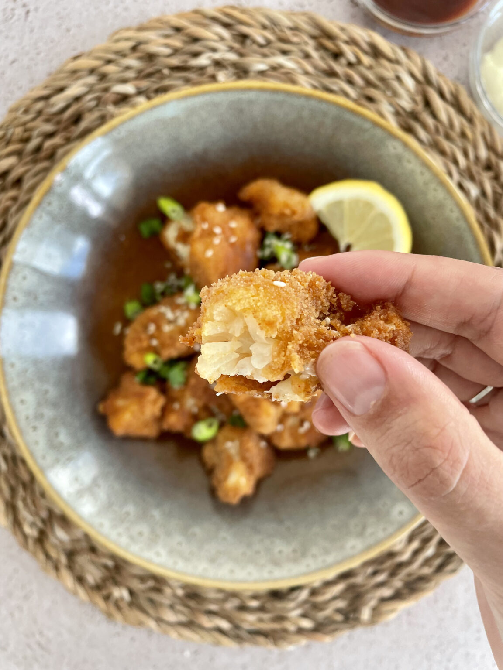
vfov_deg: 67.3
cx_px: 252
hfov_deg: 53.1
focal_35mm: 26
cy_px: 335
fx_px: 504
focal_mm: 4.2
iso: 125
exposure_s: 1/121
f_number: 1.6
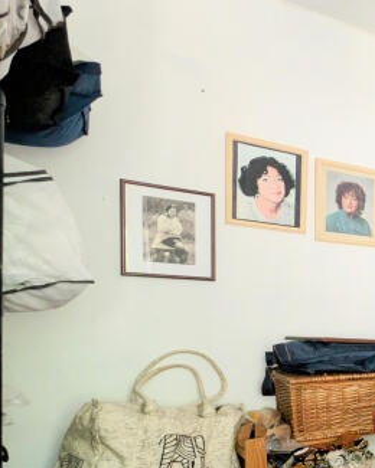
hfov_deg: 27.5
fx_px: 513
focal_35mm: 37
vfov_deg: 47.4
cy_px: 348
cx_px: 564
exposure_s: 1/73.6
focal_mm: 2.23
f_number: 1.95
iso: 233
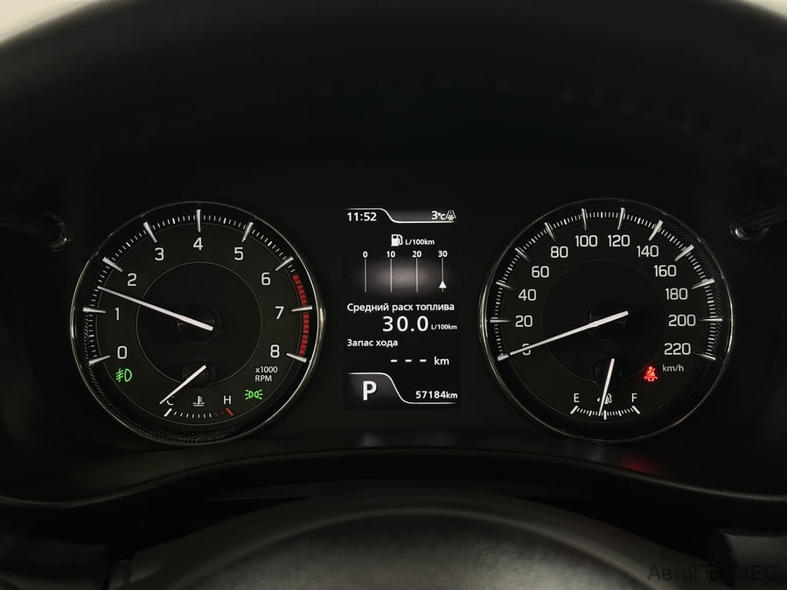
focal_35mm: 48
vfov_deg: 30.3
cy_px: 295
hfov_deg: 39.7
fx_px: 1091
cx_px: 394
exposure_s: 1/50
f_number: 1.78
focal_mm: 6.86
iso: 250
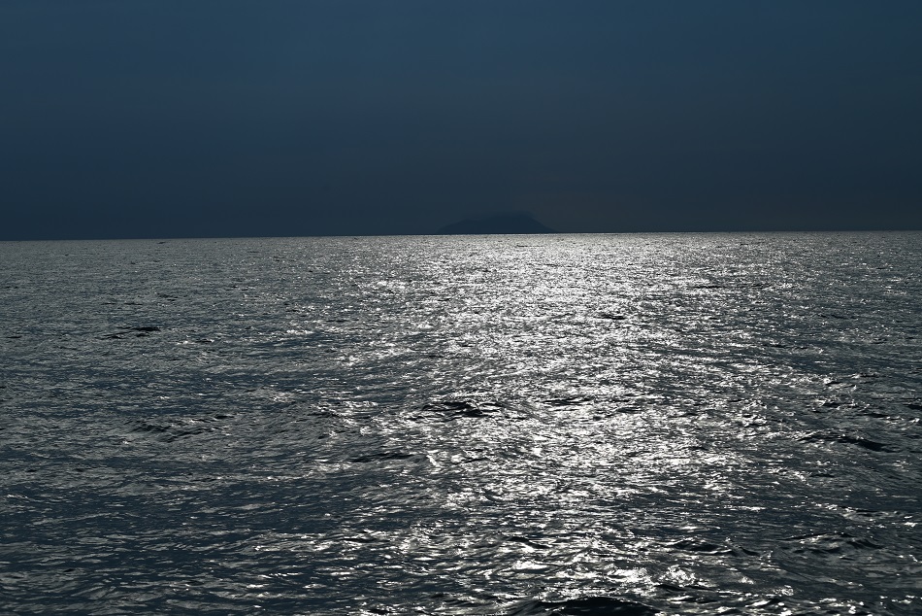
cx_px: 461
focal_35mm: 70
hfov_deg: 28.8
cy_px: 308
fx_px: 1793
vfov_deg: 19.5
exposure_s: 1/1000
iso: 100
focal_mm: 70
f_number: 8
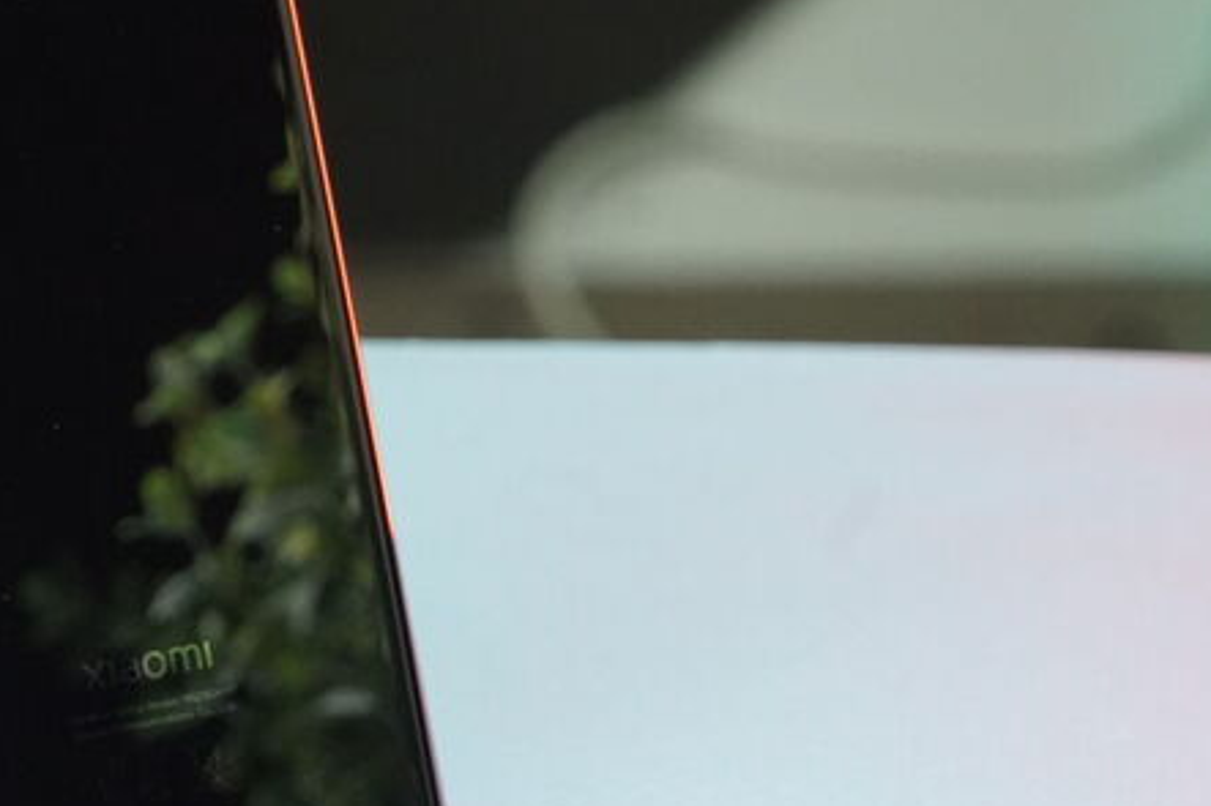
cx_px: 21
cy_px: 254
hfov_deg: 13.3
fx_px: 5111
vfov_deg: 9.0
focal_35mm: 152
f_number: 8
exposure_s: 1/200
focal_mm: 70
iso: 5000
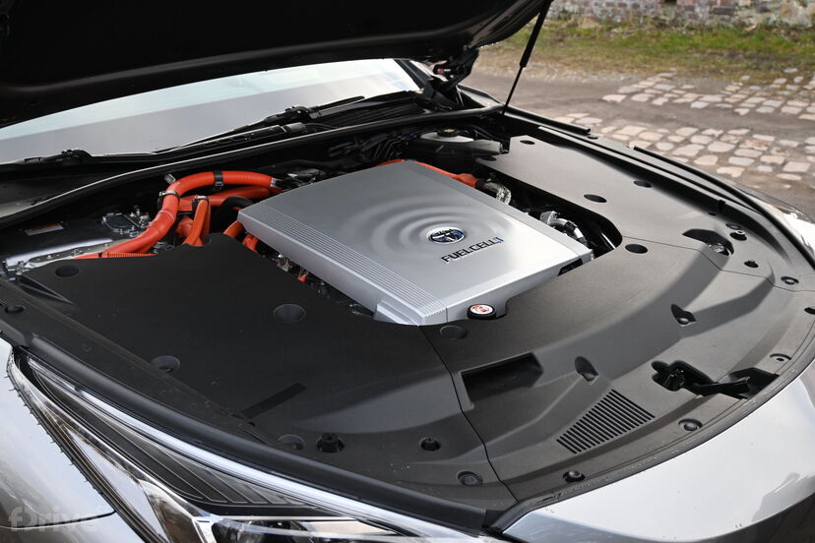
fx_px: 900
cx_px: 408
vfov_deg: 33.6
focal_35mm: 40
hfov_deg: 48.7
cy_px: 272
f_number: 4.5
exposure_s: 1/200
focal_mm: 26.5
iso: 400
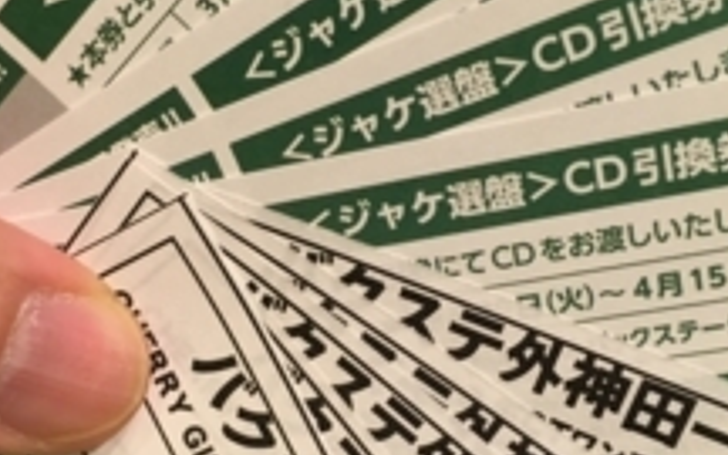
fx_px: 1131
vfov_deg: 22.7
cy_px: 293
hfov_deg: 35.5
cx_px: 286
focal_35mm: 57
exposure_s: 1/30
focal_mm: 4.15
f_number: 2.2
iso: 100
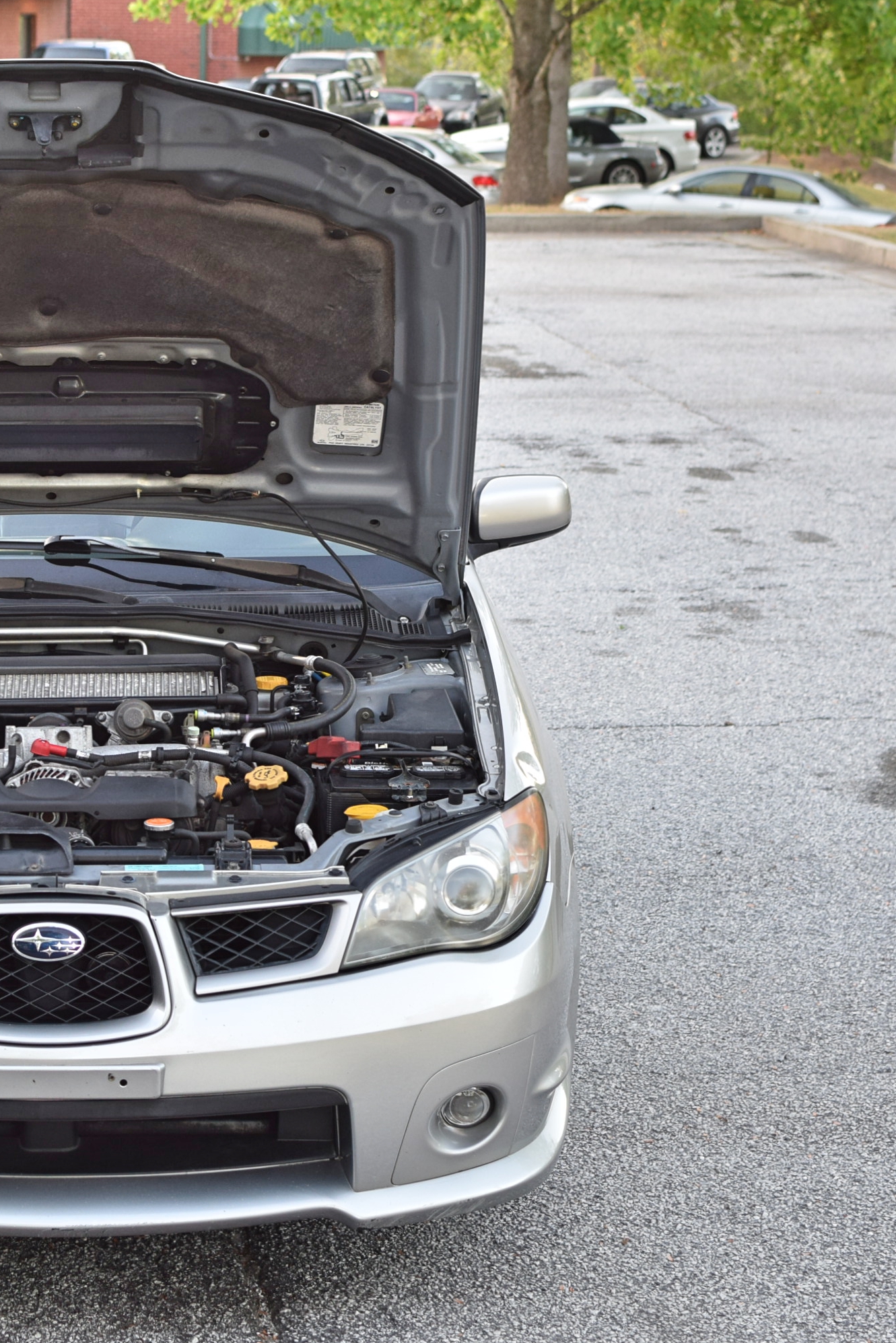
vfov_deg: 25.8
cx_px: 41
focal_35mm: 79
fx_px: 2939
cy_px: 671
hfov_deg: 17.0
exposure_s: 1/80
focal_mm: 35
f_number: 4.5
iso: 400
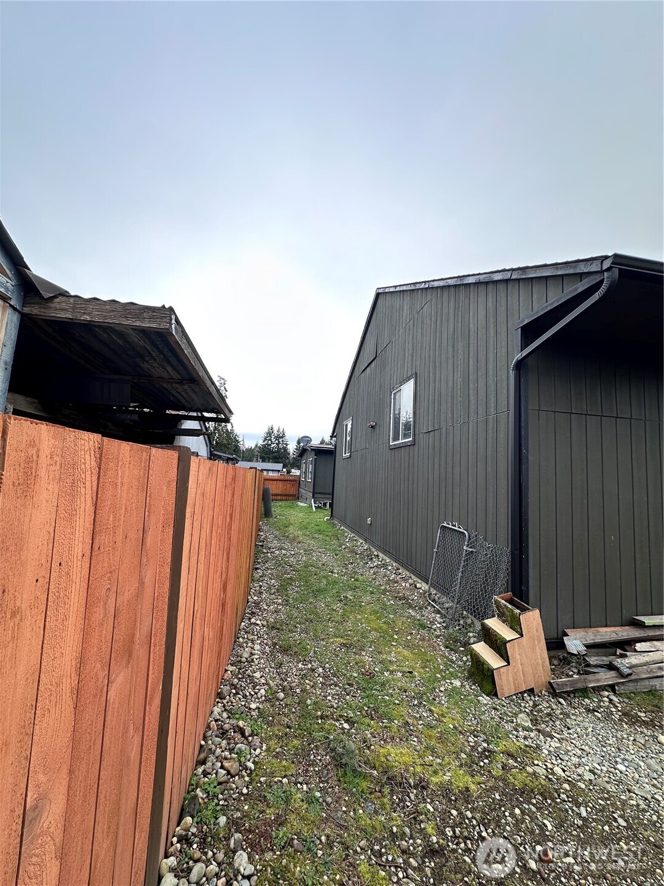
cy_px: 443
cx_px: 332
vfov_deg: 102.1
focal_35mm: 14
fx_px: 358
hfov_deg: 85.7
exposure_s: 1/150
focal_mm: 2.22
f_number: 2.2
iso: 40
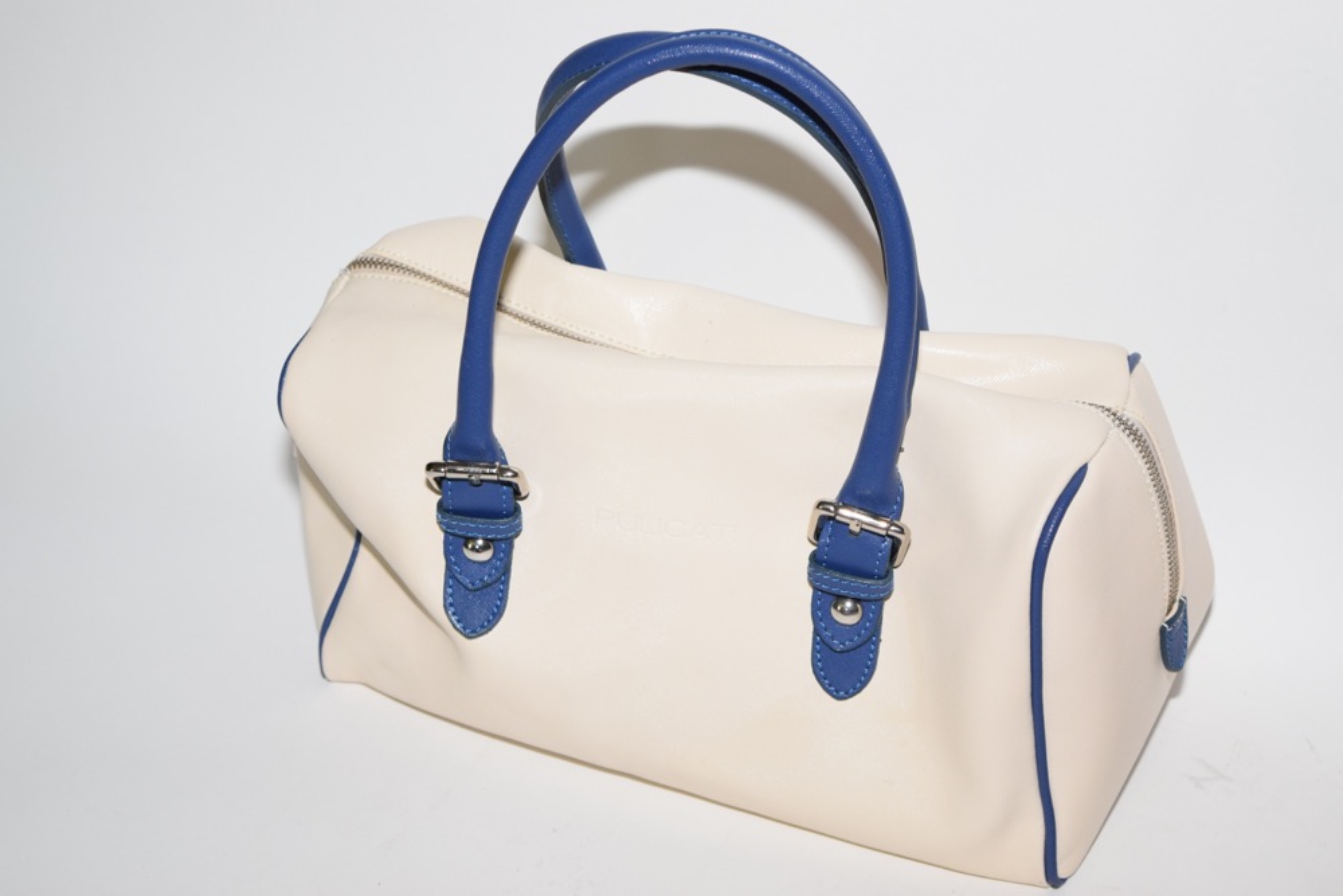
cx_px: 672
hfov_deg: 26.0
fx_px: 2910
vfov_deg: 17.5
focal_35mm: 78
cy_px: 448
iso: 720
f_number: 5.6
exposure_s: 1/80
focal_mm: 52
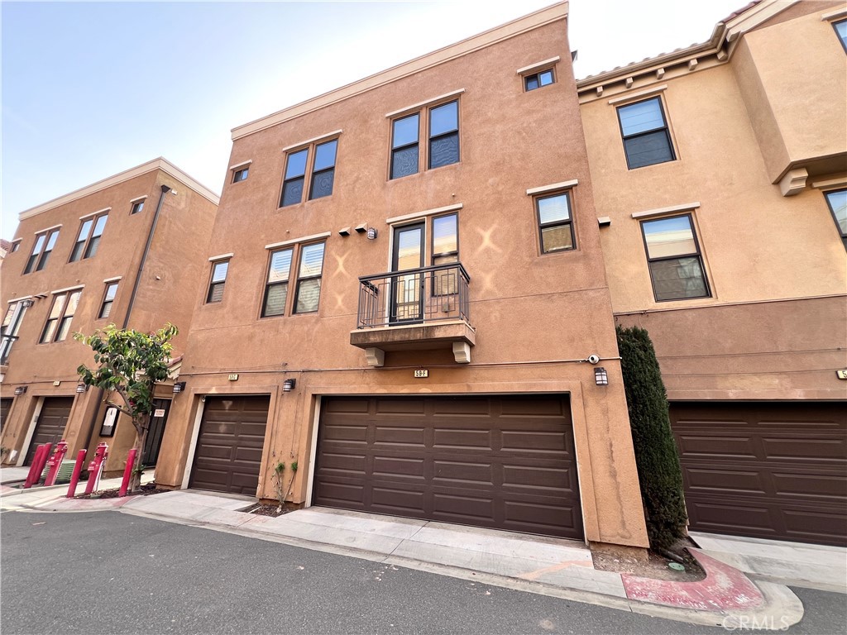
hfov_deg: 106.2
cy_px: 318
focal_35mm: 13
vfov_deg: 89.9
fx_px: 318
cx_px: 424
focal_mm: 1.57
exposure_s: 1/118
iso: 32
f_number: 1.8
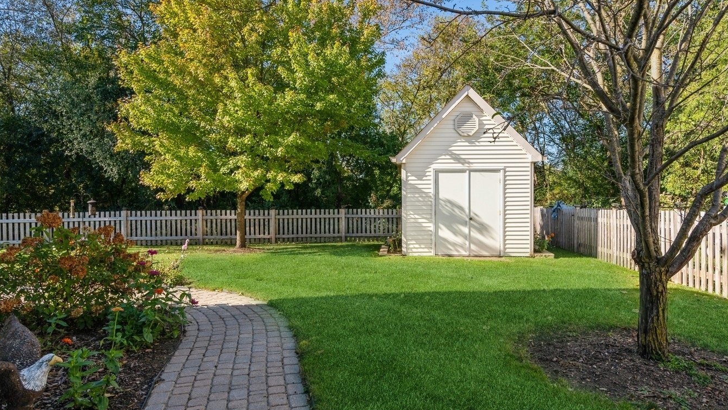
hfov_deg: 76.2
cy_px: 192
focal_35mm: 24
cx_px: 392
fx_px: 463
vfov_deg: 47.7
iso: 200
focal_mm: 19
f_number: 8
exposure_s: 1/200
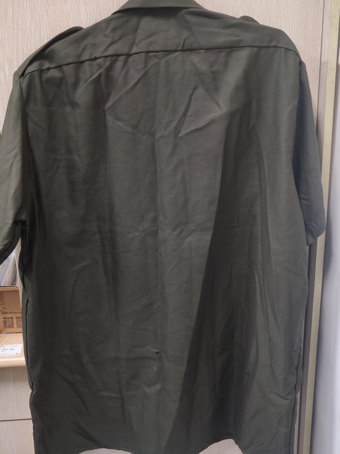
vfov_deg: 46.8
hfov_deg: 36.0
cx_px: 170
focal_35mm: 40
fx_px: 524
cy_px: 227
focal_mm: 5.52
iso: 800
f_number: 1.95
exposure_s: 1/20
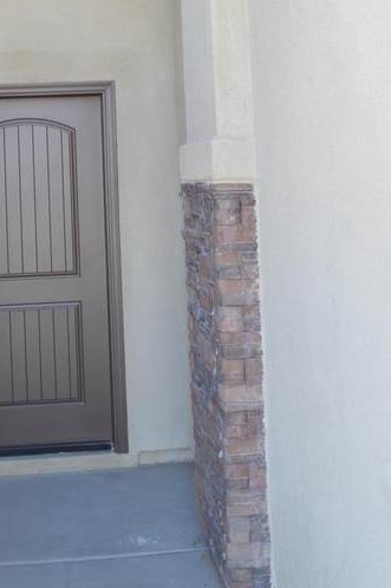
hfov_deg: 25.8
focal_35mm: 52
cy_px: 125
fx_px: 849
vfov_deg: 37.0
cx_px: 137
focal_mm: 18
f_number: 5.6
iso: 400
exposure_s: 1/125
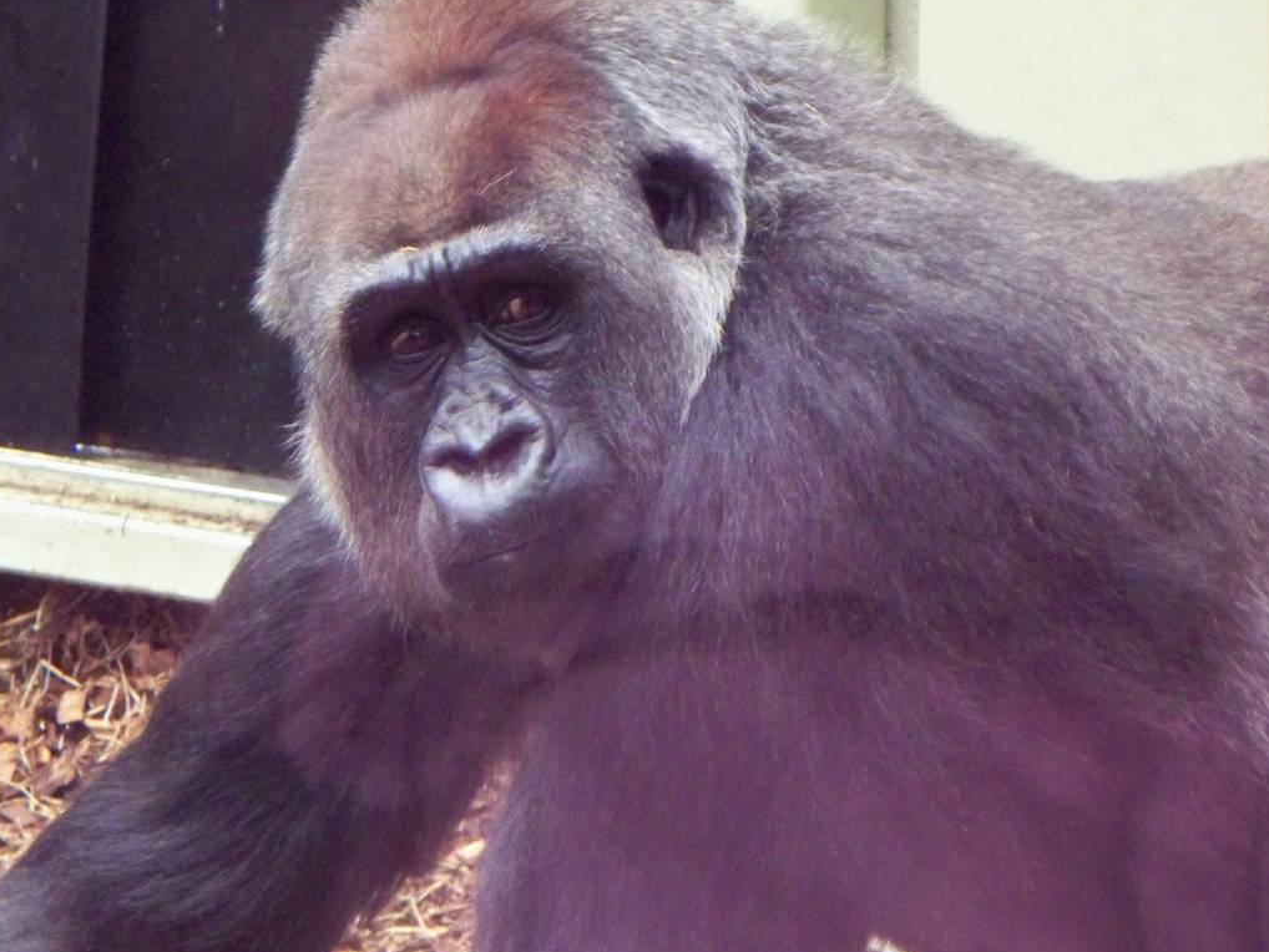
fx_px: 10084
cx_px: 469
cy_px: 562
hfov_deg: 7.2
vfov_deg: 5.4
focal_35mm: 275
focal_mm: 37.7
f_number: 5.1
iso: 800
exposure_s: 1/50
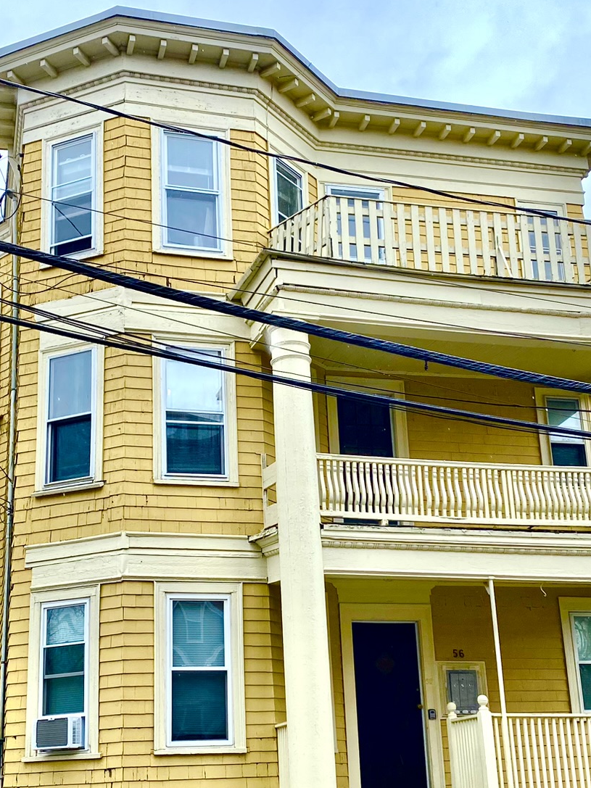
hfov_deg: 29.7
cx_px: 289
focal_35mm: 49
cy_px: 470
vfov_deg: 38.8
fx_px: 1116
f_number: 1.8
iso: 32
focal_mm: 4.25
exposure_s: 1/1206
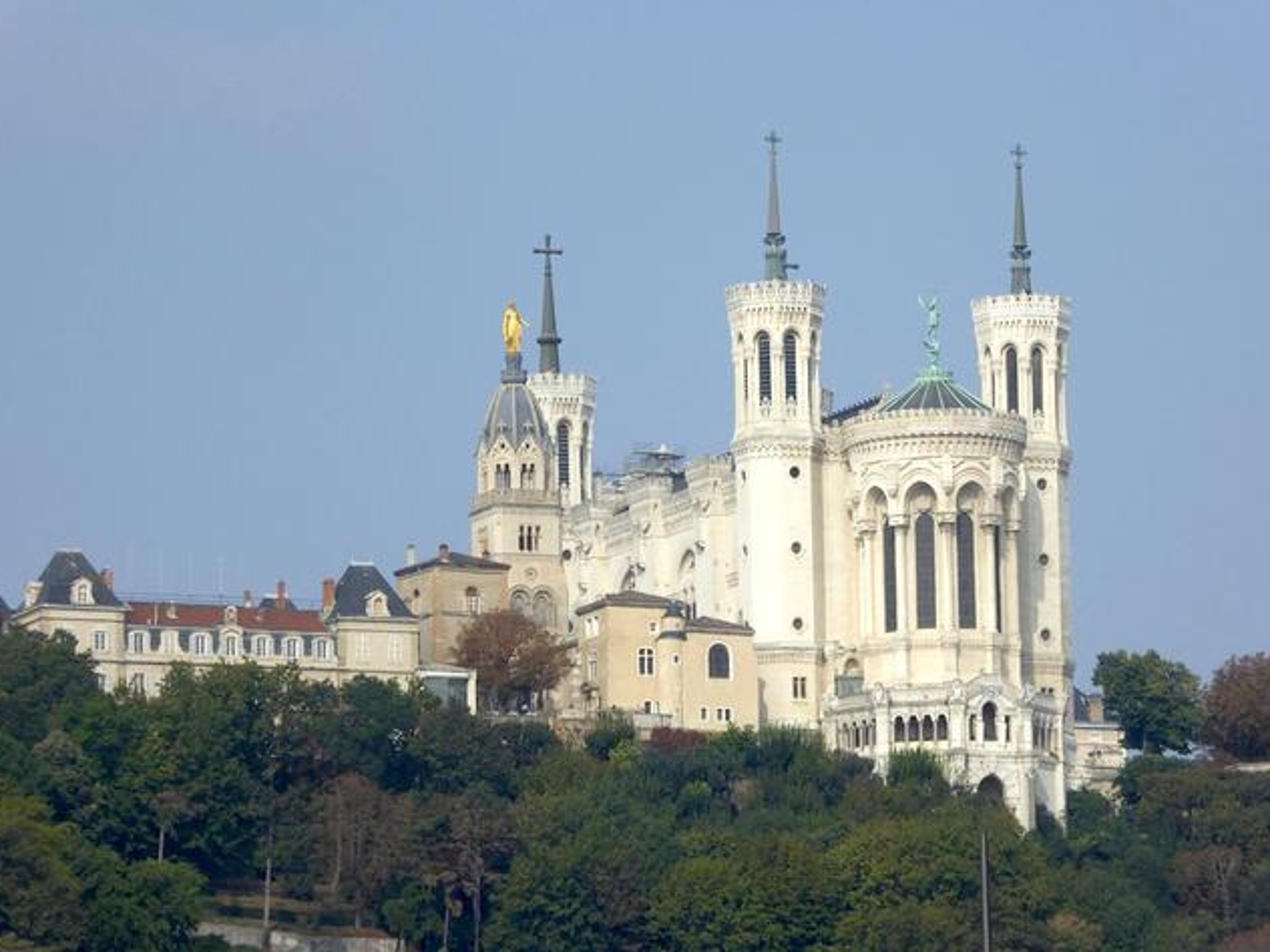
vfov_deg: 4.7
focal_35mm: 317
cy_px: 472
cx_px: 629
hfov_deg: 6.3
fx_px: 11630
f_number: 5.7
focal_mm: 50.5
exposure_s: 1/500
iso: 100
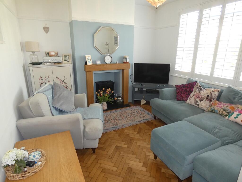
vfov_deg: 66.0
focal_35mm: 20
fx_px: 140
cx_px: 121
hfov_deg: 81.7
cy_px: 91
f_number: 2.8
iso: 320
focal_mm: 3.6
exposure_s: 1/60
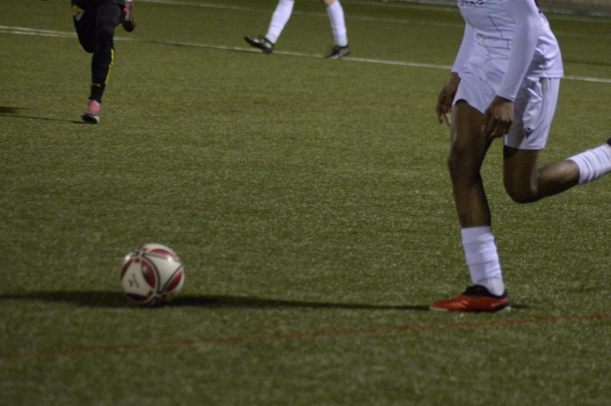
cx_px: 391
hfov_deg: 6.8
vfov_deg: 4.5
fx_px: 5171
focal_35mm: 305
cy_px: 122
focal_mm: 185
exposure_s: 1/640
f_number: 4.5
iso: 12800
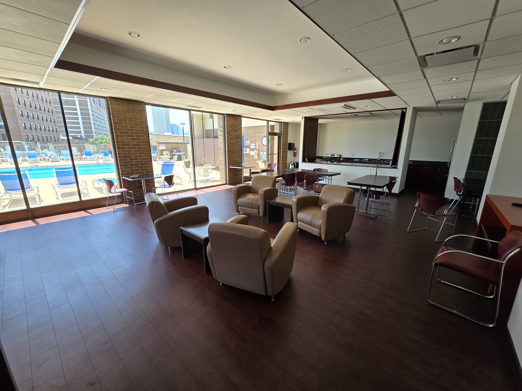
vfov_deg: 89.9
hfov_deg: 106.2
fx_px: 196
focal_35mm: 13
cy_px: 196
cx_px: 261
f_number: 2.2
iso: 50
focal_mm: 2.2
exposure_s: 1/215
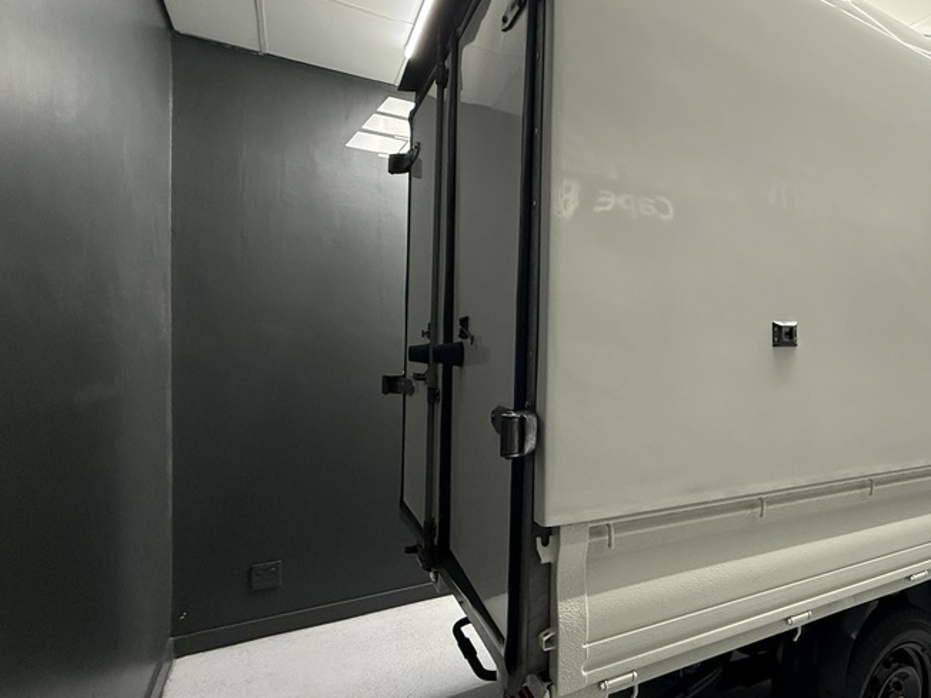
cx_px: 724
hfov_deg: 70.0
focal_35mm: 22
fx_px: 592
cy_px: 354
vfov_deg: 61.1
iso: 320
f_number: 2.2
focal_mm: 2.22
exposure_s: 1/100
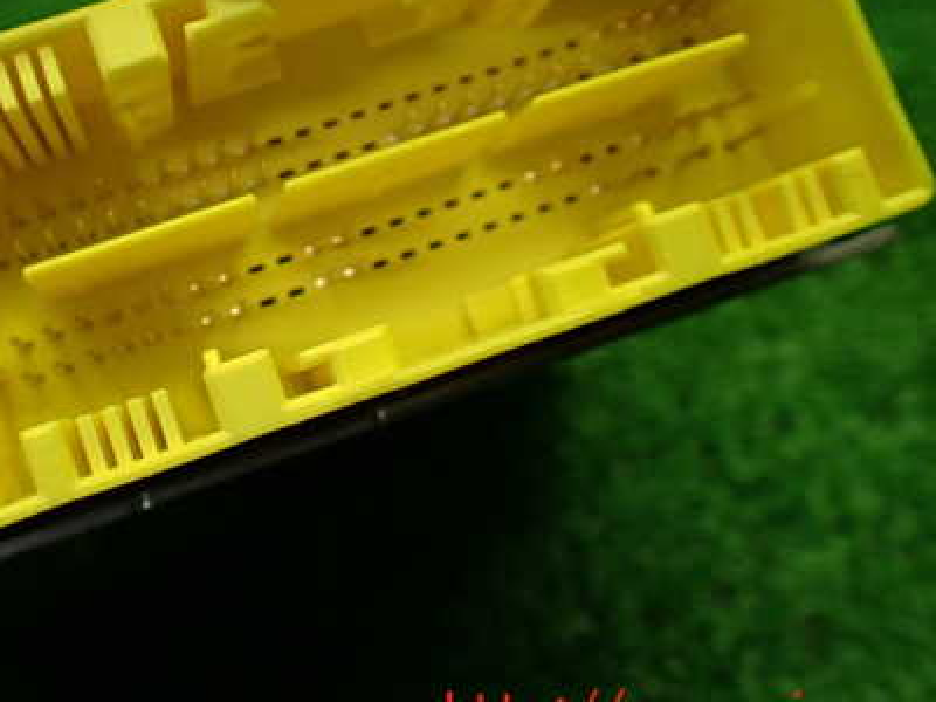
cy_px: 218
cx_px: 271
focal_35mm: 45
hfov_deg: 41.2
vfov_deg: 31.8
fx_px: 1217
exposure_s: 1/125
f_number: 2.3
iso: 200
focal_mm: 5.4
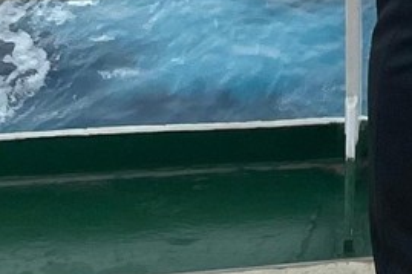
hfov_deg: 10.0
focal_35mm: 193
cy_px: -445
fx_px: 2207
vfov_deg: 6.6
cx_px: 783
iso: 50
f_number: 1.6
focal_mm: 4.2
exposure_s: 1/121
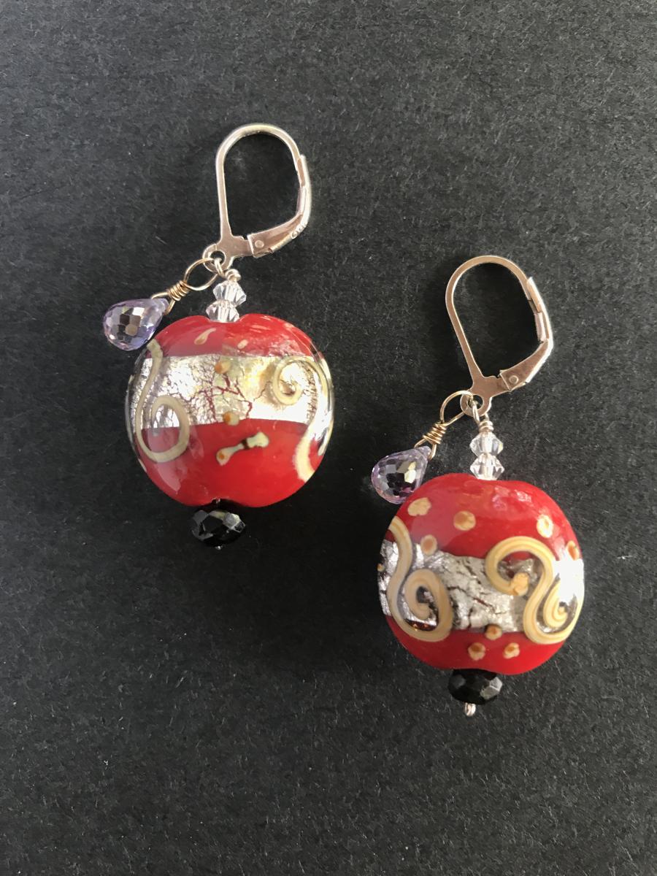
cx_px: 328
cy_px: 438
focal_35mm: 28
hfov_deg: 49.7
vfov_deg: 63.4
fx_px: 709
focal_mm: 3.99
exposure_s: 1/15
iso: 40
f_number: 1.8
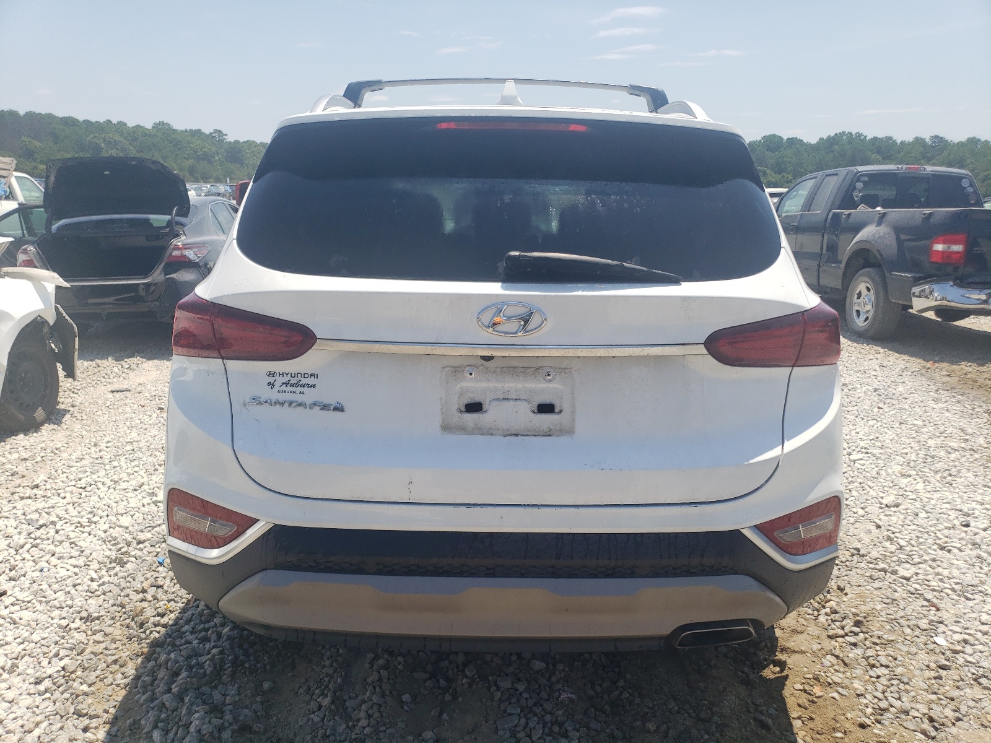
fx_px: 744
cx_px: 496
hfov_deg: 67.3
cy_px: 372
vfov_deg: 53.1
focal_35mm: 26
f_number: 1.5
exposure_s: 1/2500
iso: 50
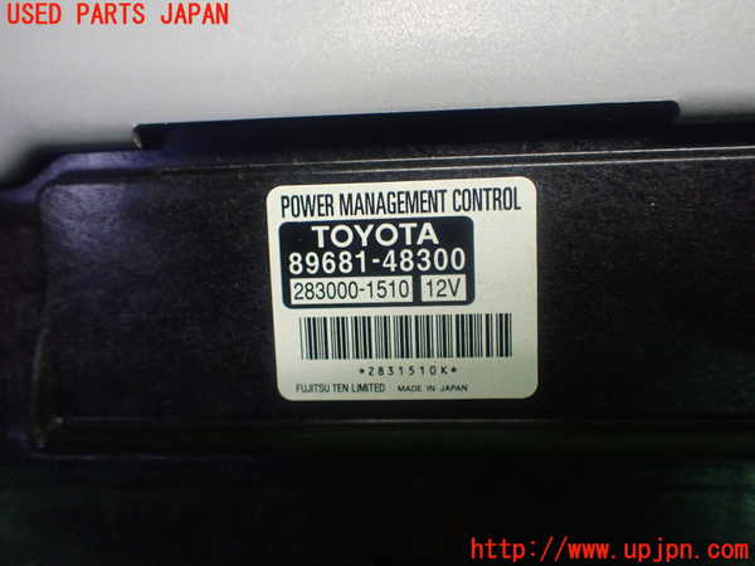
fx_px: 654
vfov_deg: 46.8
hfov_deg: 60.0
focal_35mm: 30
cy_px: 283
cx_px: 378
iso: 800
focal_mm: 5.4
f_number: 2.3
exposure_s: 1/125
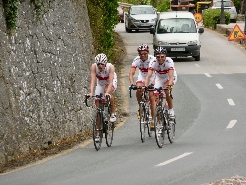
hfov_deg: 7.1
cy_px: 92
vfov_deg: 5.3
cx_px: 123
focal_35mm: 280
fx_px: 1990
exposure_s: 1/320
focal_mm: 46
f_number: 4.9
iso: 100
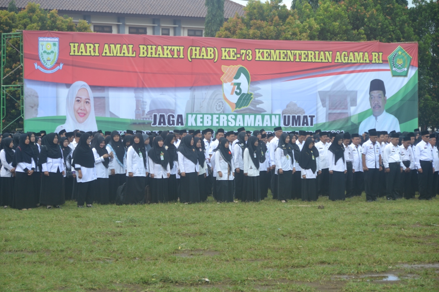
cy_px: 146
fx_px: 1738
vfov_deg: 9.6
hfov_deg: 14.4
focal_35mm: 142
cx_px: 220
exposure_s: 1/160
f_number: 6.3
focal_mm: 95
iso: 100
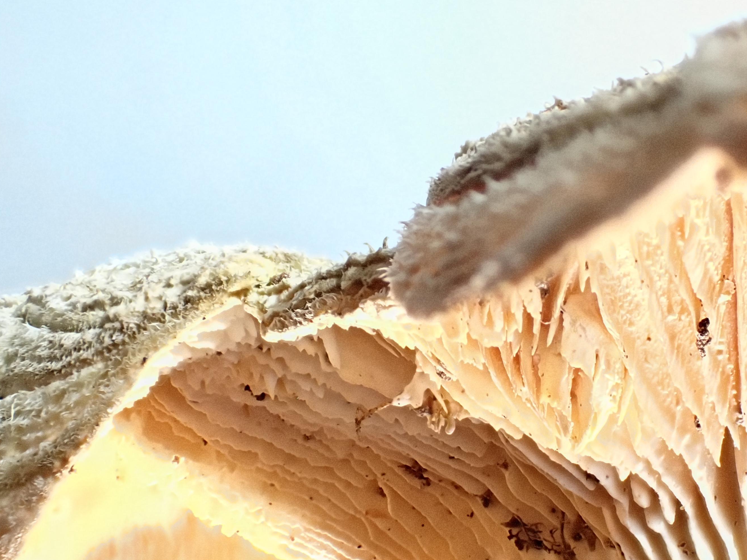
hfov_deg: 27.3
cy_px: 332
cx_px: 475
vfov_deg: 20.7
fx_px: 1532
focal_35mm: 71
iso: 800
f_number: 4.5
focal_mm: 8.4
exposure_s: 1/60
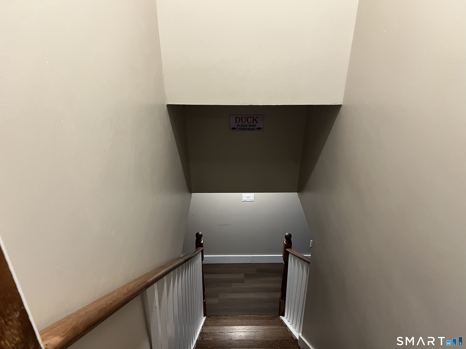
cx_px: 233
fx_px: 350
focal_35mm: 26
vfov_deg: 53.1
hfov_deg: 67.3
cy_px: 174
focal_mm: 5.7
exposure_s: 1/60
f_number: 1.5
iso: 250
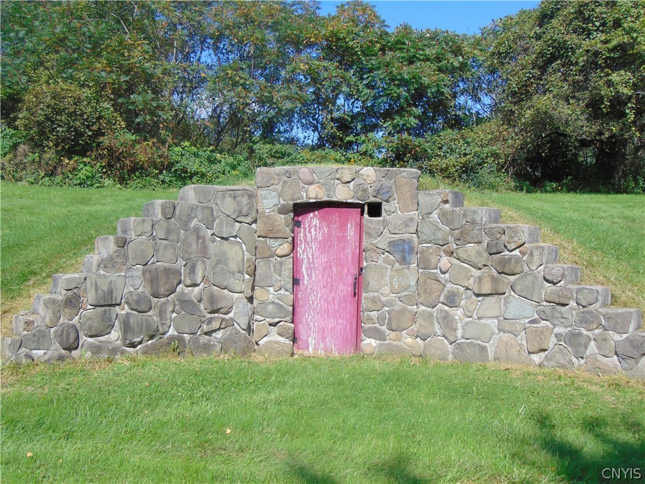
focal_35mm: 35
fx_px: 652
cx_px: 322
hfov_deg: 52.6
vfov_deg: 40.7
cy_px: 242
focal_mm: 6.3
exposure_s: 1/800
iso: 80
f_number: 3.2
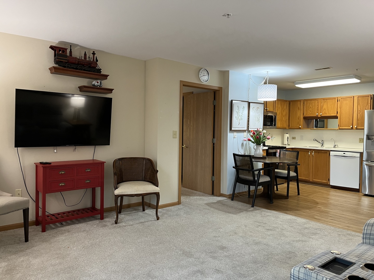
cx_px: 187
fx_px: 281
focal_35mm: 26
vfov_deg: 53.1
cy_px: 140
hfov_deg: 67.3
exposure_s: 1/60
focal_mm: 5.1
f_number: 1.6
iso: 160
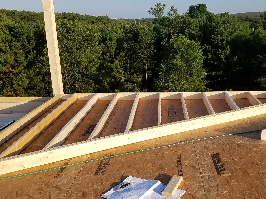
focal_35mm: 41
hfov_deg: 45.4
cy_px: 91
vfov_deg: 35.1
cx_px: 166
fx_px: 315
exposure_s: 1/2064
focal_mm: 4.2
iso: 50
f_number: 1.7
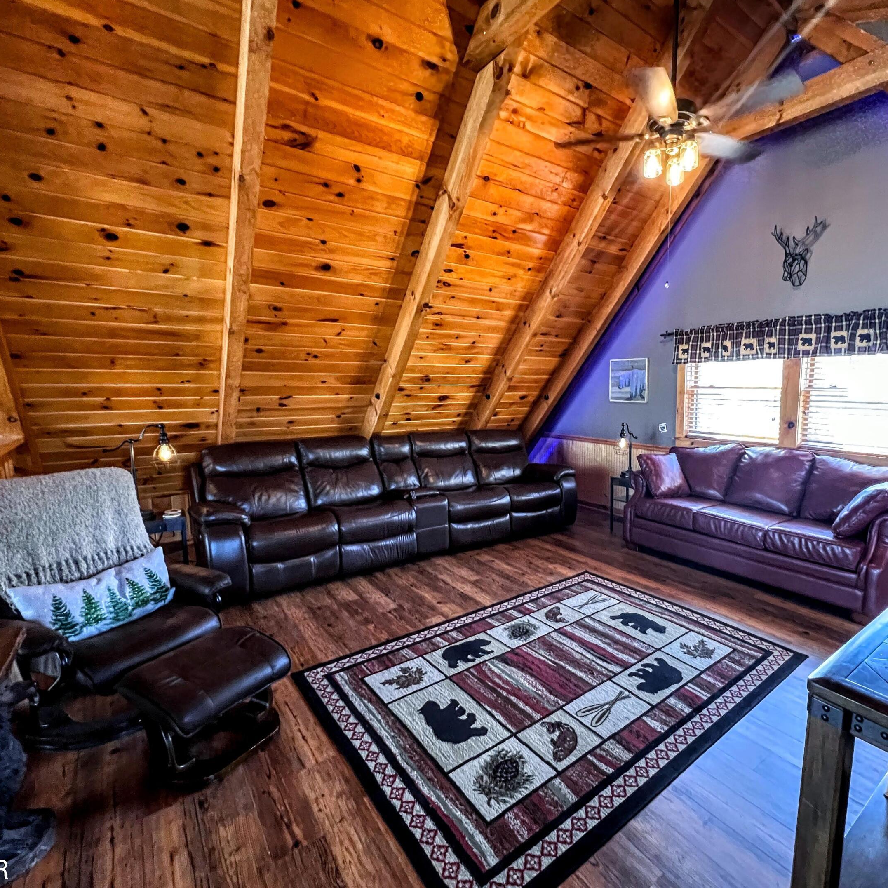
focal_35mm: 16
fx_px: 464
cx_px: 530
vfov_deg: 87.4
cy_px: 448
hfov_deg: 86.4
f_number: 1.8
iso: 800
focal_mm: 1.57
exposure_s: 1/60
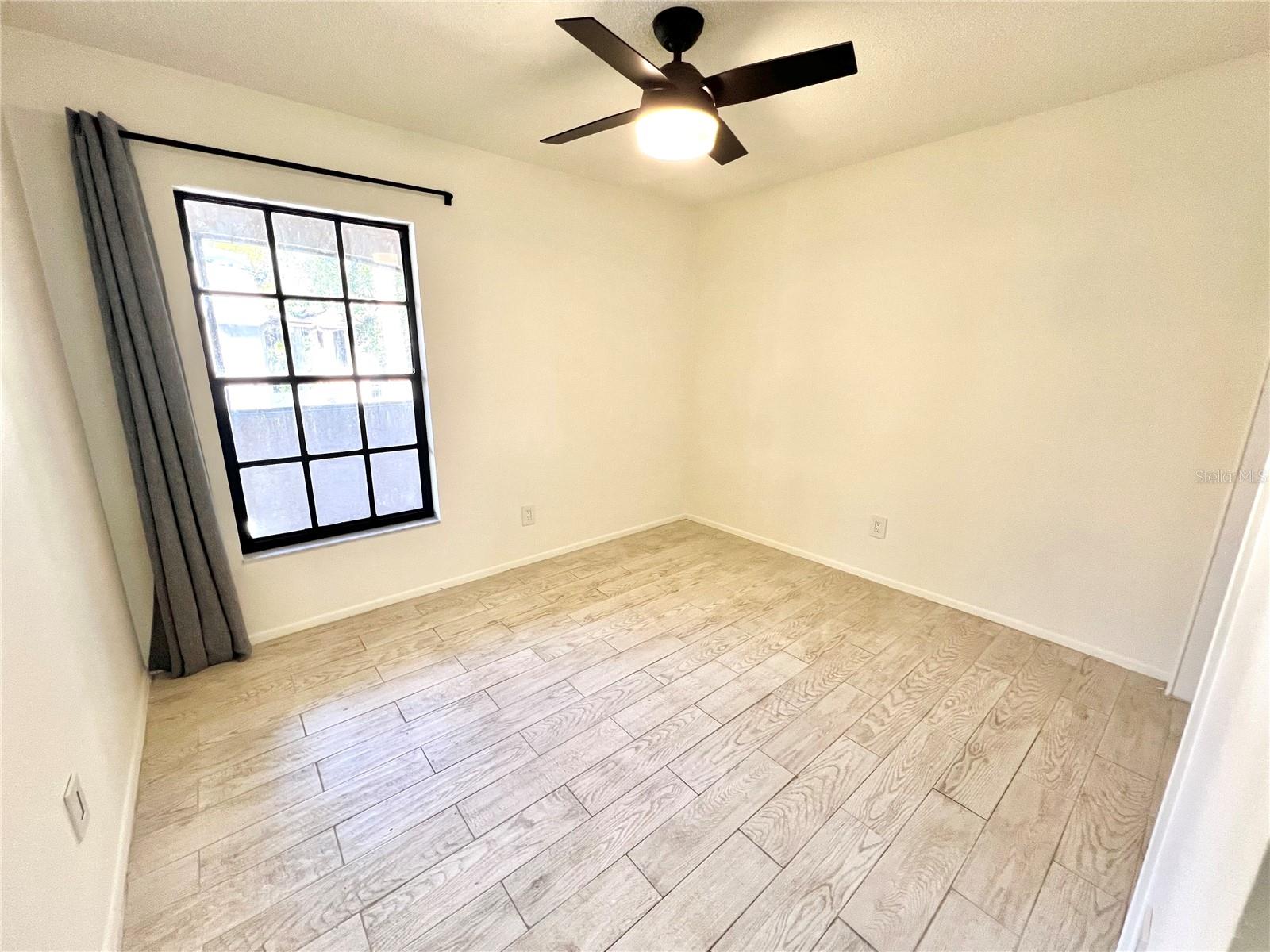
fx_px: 477
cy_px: 476
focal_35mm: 13
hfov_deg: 106.2
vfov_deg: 89.9
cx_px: 635
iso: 160
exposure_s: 1/60
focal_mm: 1.57
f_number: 1.8
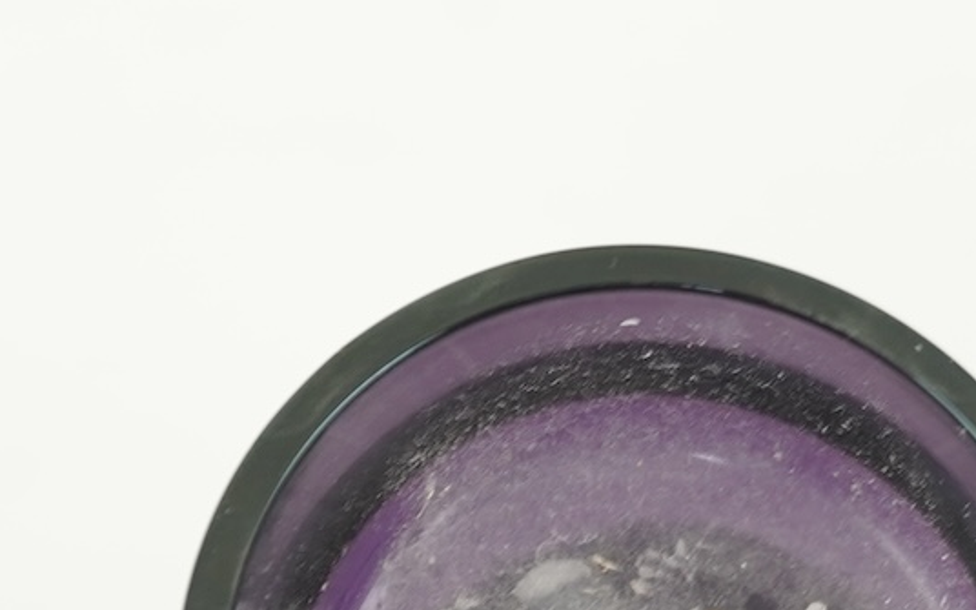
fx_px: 4096
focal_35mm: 154
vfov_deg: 8.4
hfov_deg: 13.6
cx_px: 695
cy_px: 719
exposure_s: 1/40
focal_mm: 30
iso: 500
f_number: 7.1
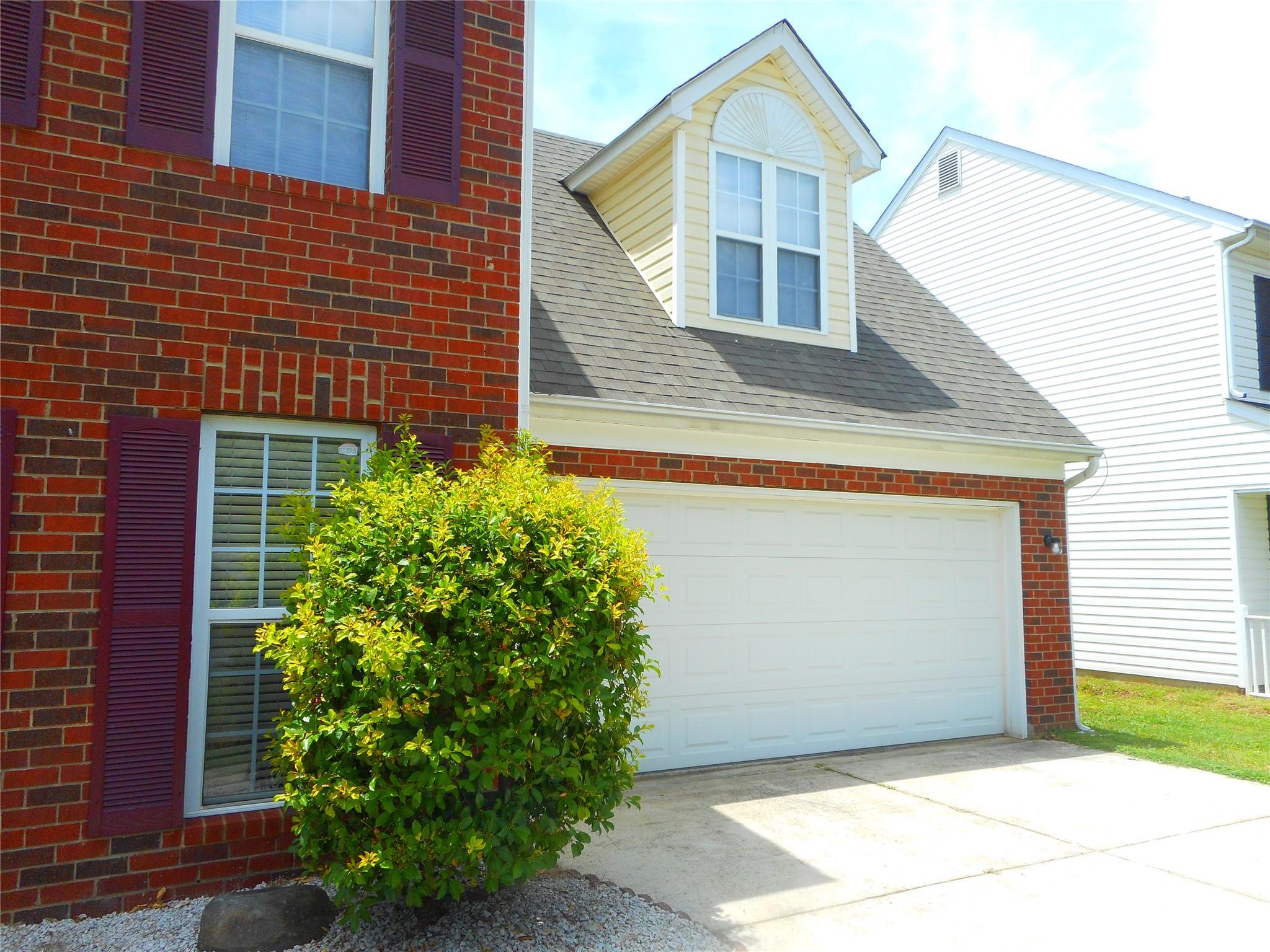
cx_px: 635
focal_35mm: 25
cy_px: 476
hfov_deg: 69.4
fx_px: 917
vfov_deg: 54.9
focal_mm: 4.5
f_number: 3.7
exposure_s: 1/400
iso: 80
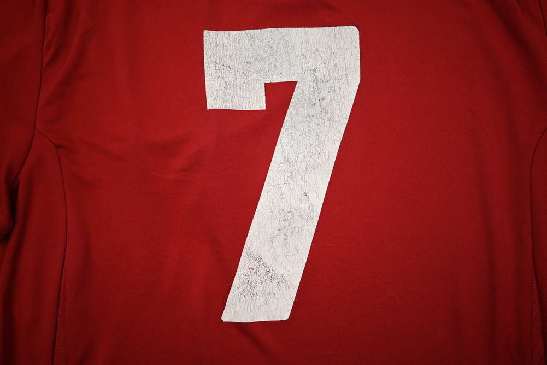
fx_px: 479
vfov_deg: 41.7
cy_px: 182
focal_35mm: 32
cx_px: 274
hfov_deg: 59.5
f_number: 4.8
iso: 200
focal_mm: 31.5
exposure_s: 1/125
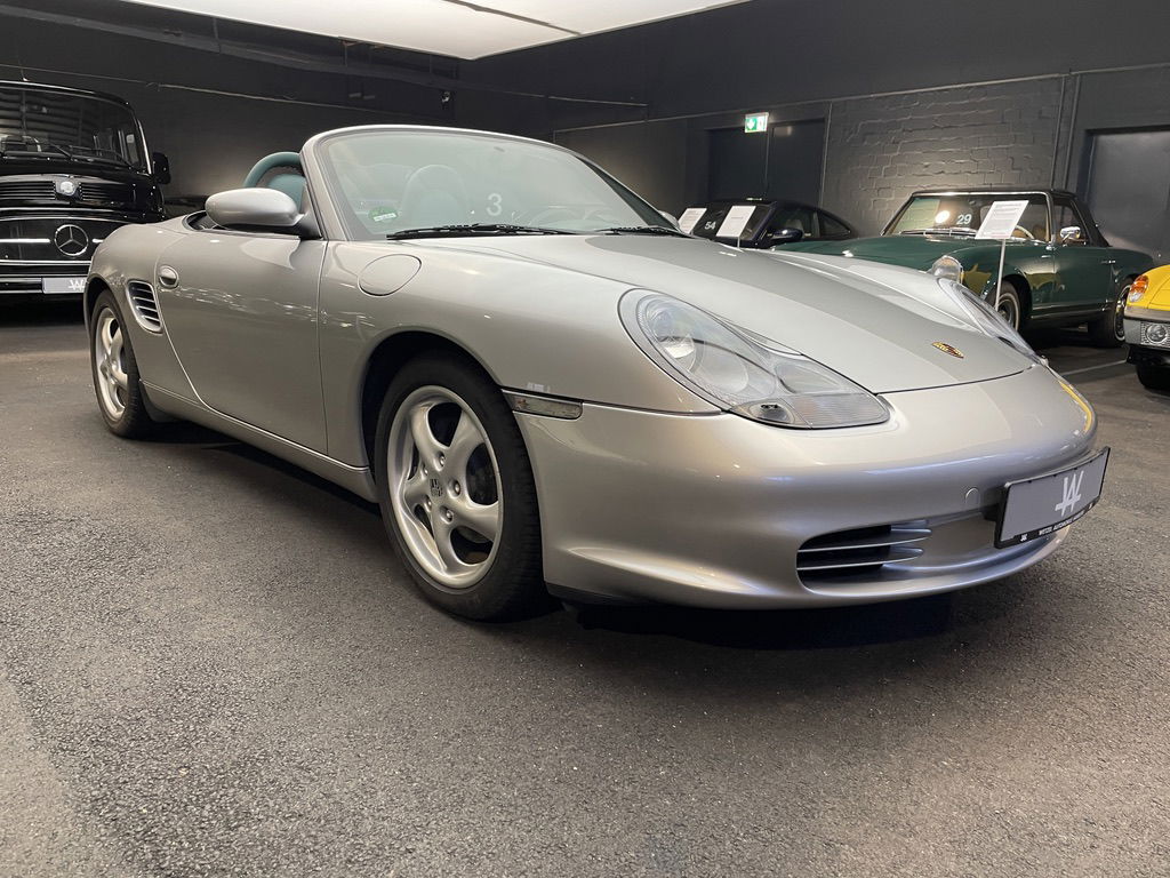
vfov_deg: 53.1
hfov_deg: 67.3
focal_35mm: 26
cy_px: 439
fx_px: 879
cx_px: 585
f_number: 1.6
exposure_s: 1/50
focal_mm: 4.2
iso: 64
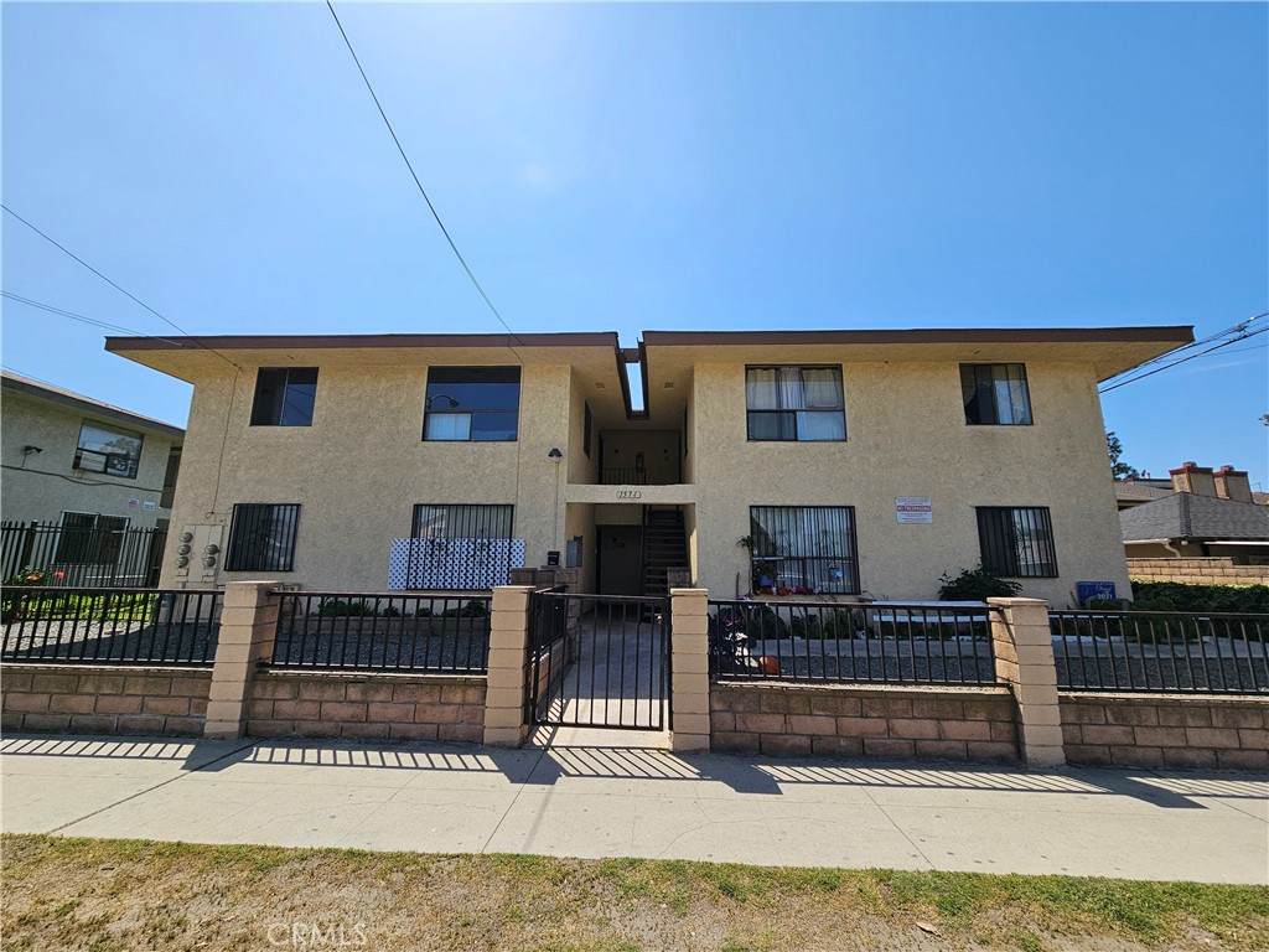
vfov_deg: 89.9
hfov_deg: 106.2
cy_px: 476
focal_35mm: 13
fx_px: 477
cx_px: 634
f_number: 2.2
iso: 50
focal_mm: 2.2
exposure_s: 1/2524
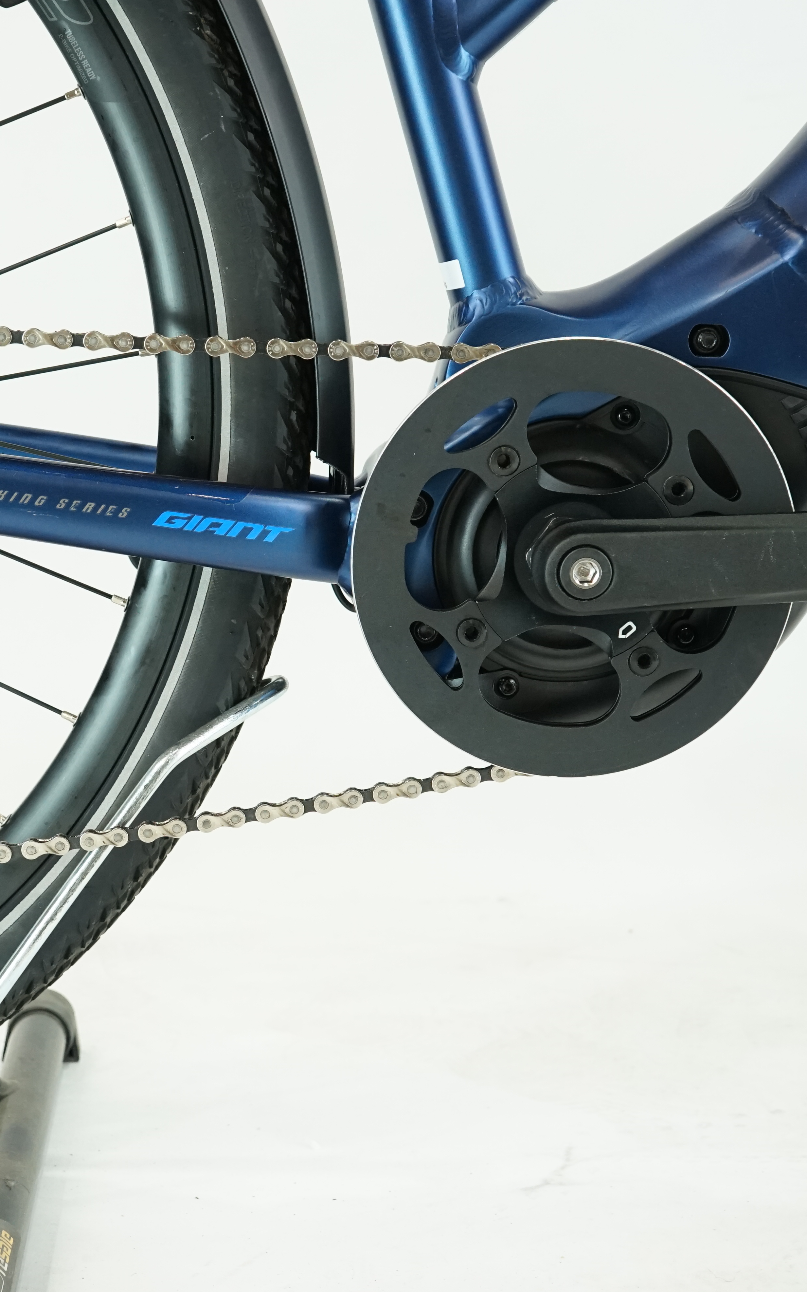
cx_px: 173
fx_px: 2182
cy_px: 647
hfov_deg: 20.7
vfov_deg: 33.0
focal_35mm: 62
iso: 2000
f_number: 5.6
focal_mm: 40
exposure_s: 1/200
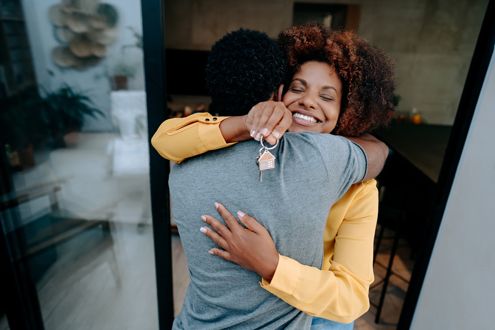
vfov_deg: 53.1
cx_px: 248
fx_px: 330
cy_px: 165
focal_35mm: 24
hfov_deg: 73.7
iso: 320
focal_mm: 24
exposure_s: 1/125
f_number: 2.5
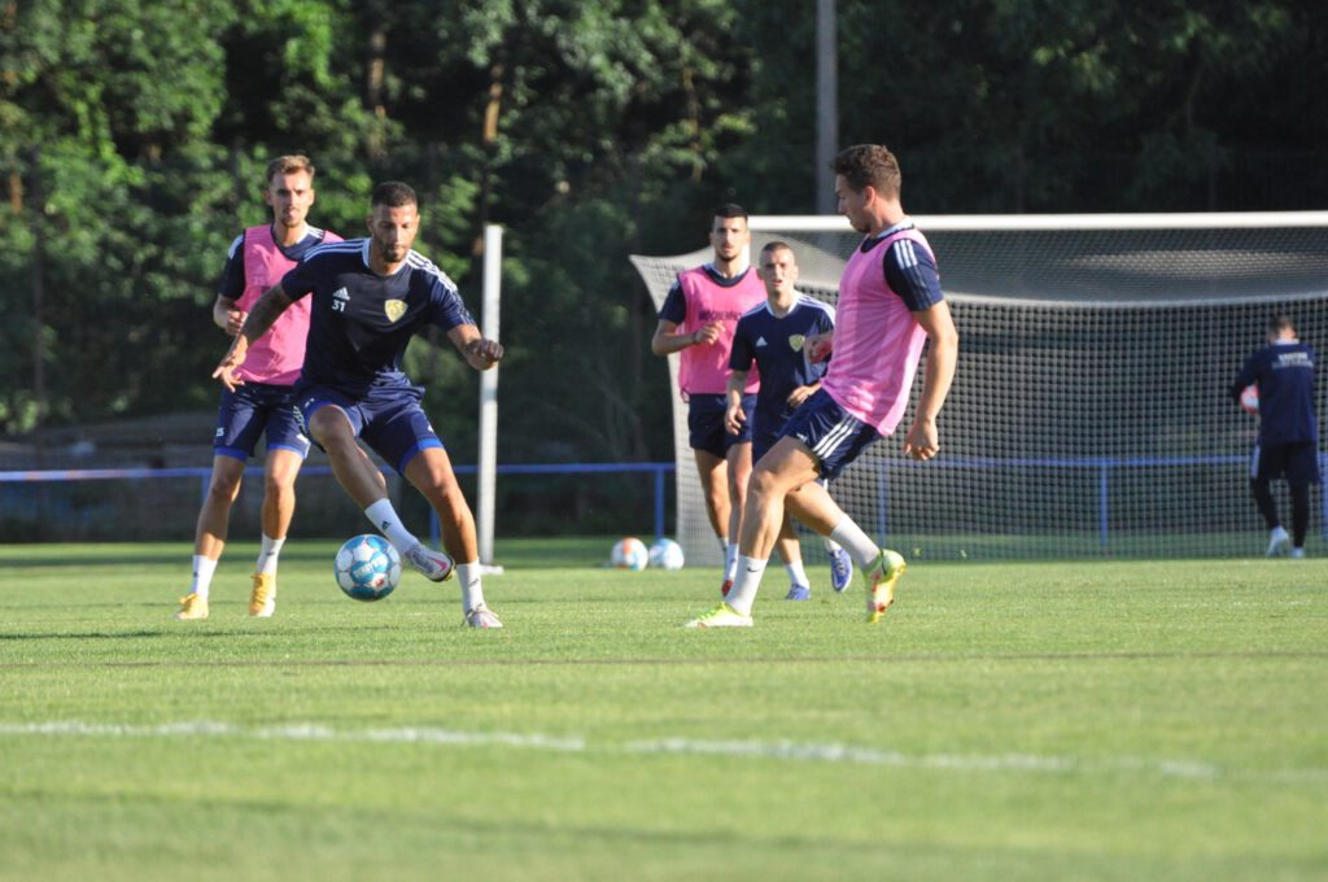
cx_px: 664
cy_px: 441
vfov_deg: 3.4
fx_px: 14921
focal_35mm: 405
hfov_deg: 5.1
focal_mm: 270
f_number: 5.6
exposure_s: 1/3200
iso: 2000
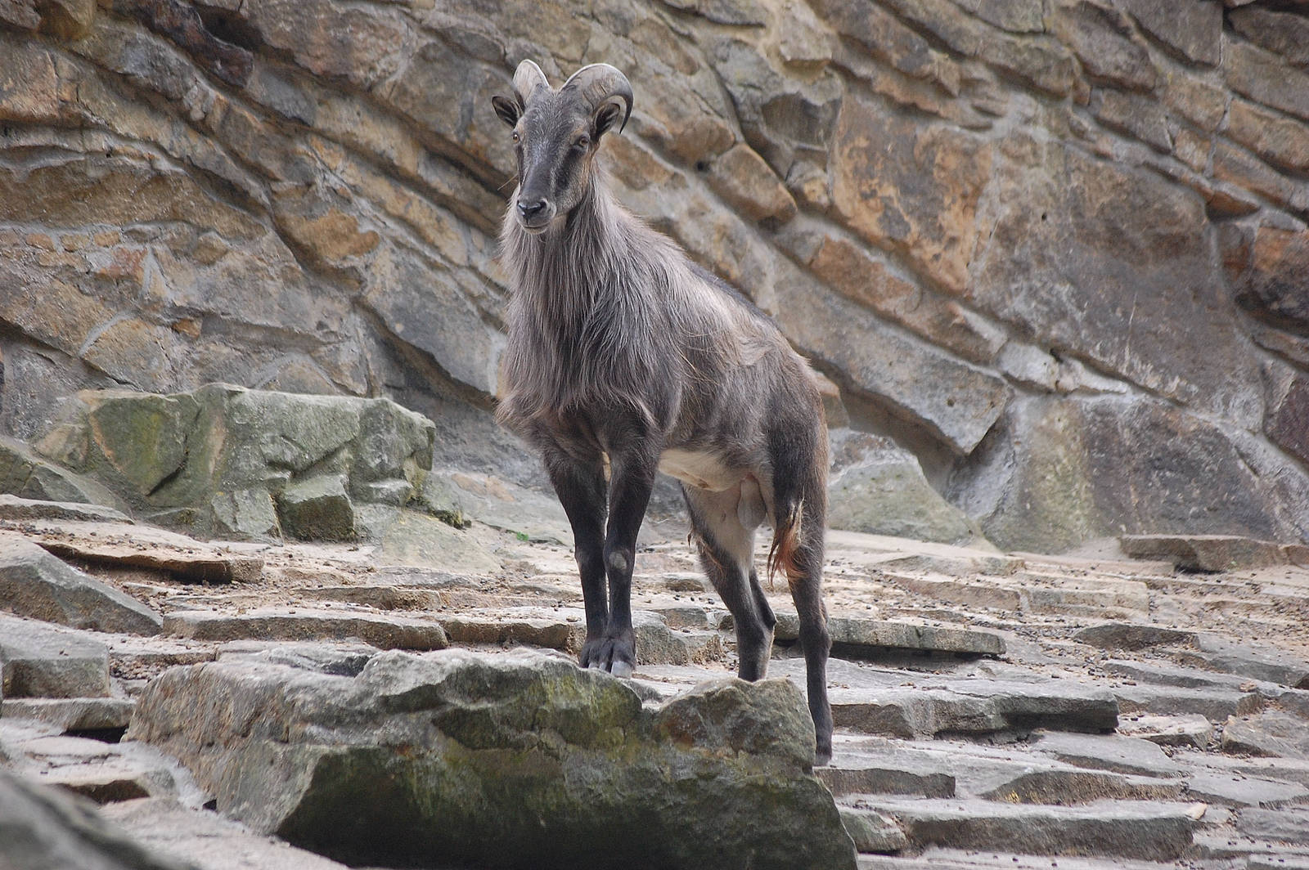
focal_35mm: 248
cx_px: 654
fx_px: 8992
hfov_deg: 8.3
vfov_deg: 5.5
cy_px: 435
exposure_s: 1/320
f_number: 5.3
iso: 800
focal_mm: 165
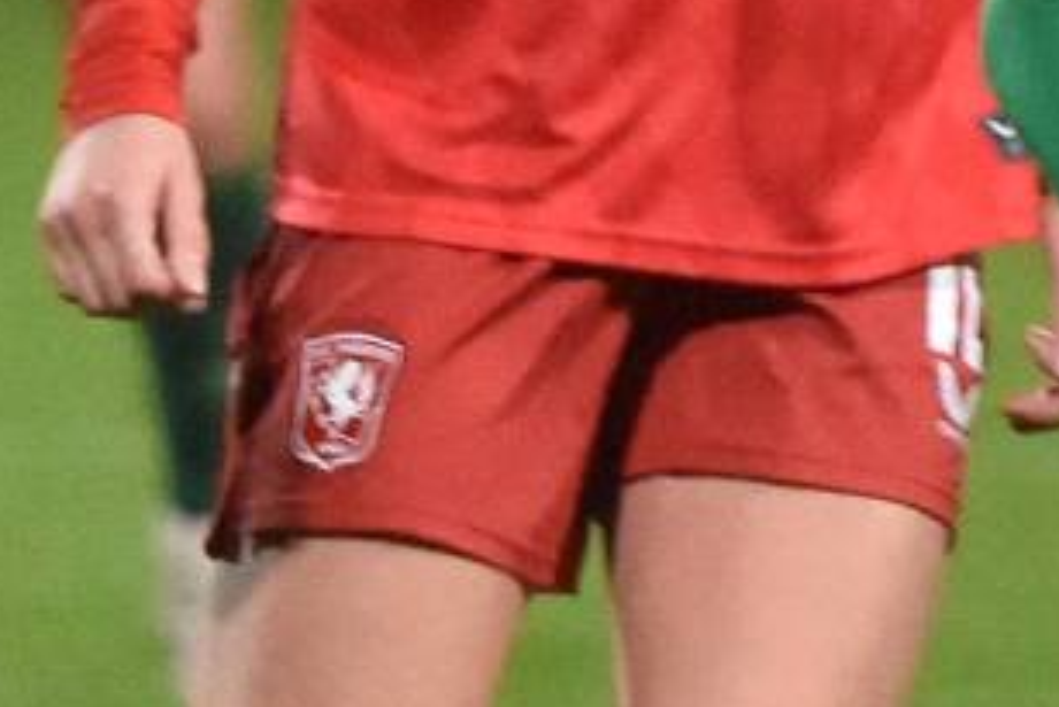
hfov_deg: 1.2
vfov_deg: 0.8
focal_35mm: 1686
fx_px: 49617
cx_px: 252
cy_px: 472
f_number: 2.8
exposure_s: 1/640
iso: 2500
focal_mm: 180
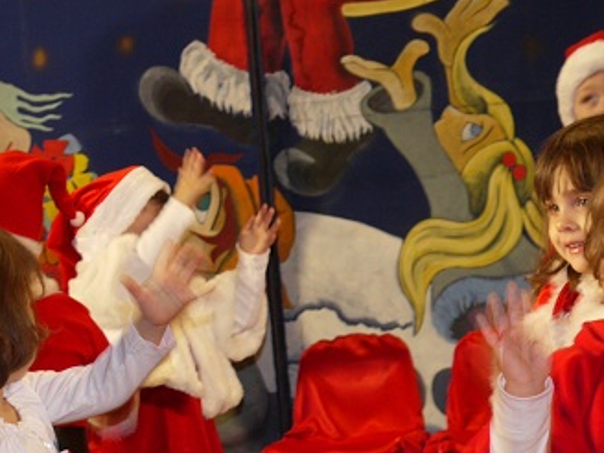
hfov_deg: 11.6
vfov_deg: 8.6
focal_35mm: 170
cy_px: 574
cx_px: 232
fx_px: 2966
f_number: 5
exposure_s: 1/30
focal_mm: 31
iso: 200
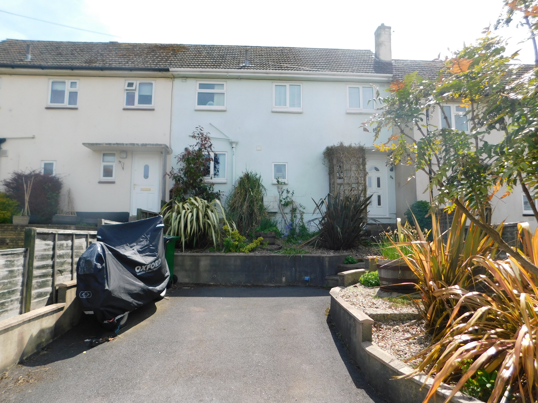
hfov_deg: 73.9
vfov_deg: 58.9
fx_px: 357
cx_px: 269
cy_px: 202
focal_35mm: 23
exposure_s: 1/1000
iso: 125
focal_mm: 4
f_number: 3
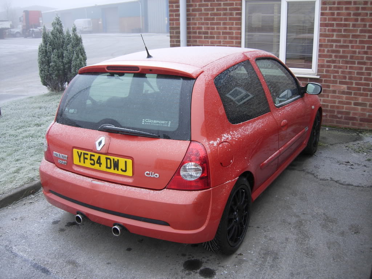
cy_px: 140
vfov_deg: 39.7
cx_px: 186
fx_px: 387
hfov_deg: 51.4
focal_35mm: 36
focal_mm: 7.5
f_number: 2.7
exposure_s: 1/45.2
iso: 50
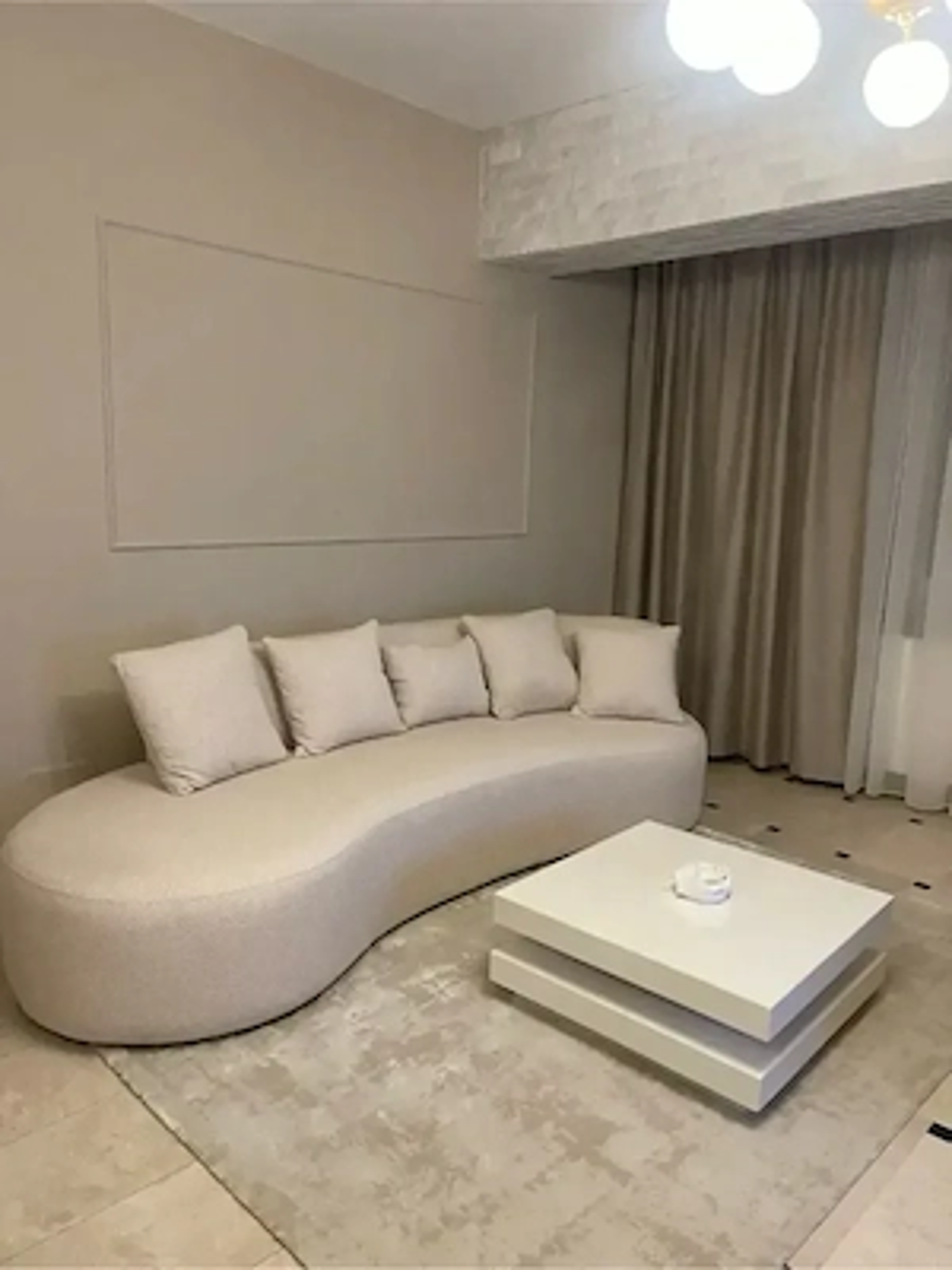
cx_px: 476
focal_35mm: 25
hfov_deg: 54.9
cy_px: 635
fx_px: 917
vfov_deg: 69.4
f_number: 1.6
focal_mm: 5.1
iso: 100
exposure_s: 1/50
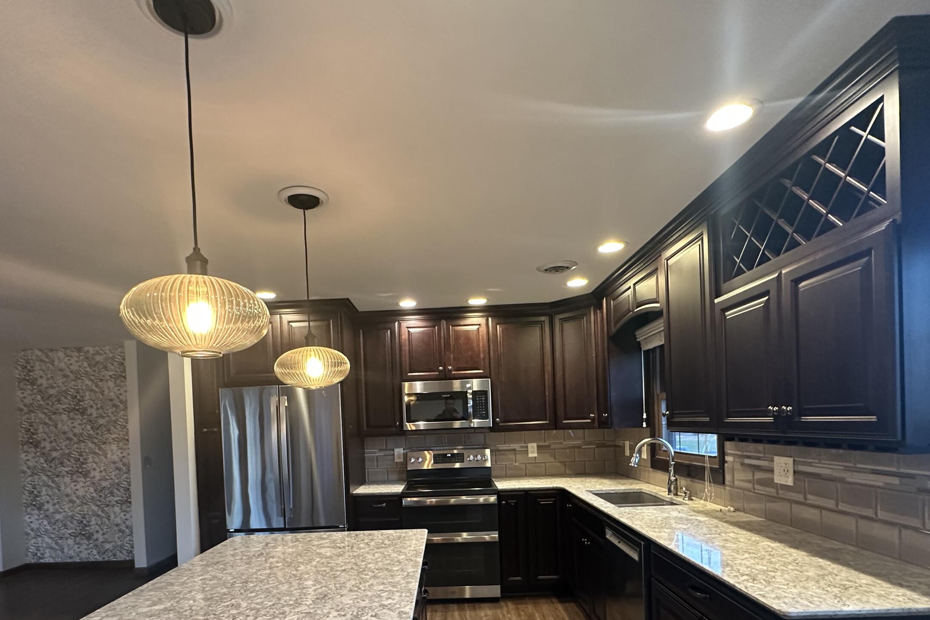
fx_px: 517
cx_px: 438
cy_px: 430
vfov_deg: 60.0
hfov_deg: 83.9
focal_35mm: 20
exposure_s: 1/60
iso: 320
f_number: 2.2
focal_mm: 2.22
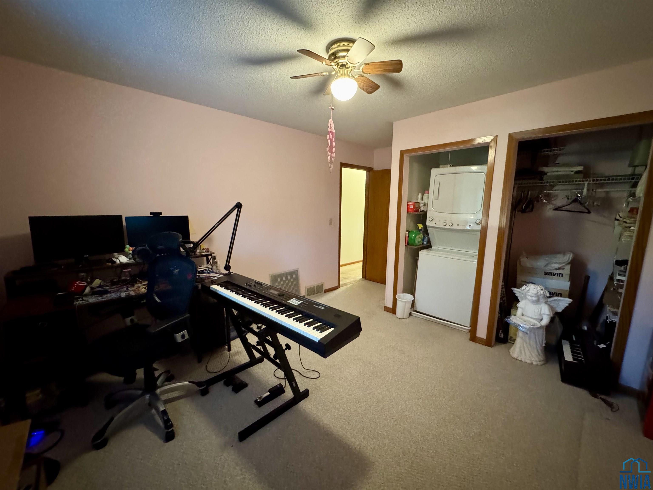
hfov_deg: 102.1
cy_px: 245
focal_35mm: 14
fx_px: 264
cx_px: 326
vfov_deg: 85.7
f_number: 2.2
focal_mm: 2.22
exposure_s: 1/40
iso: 1250
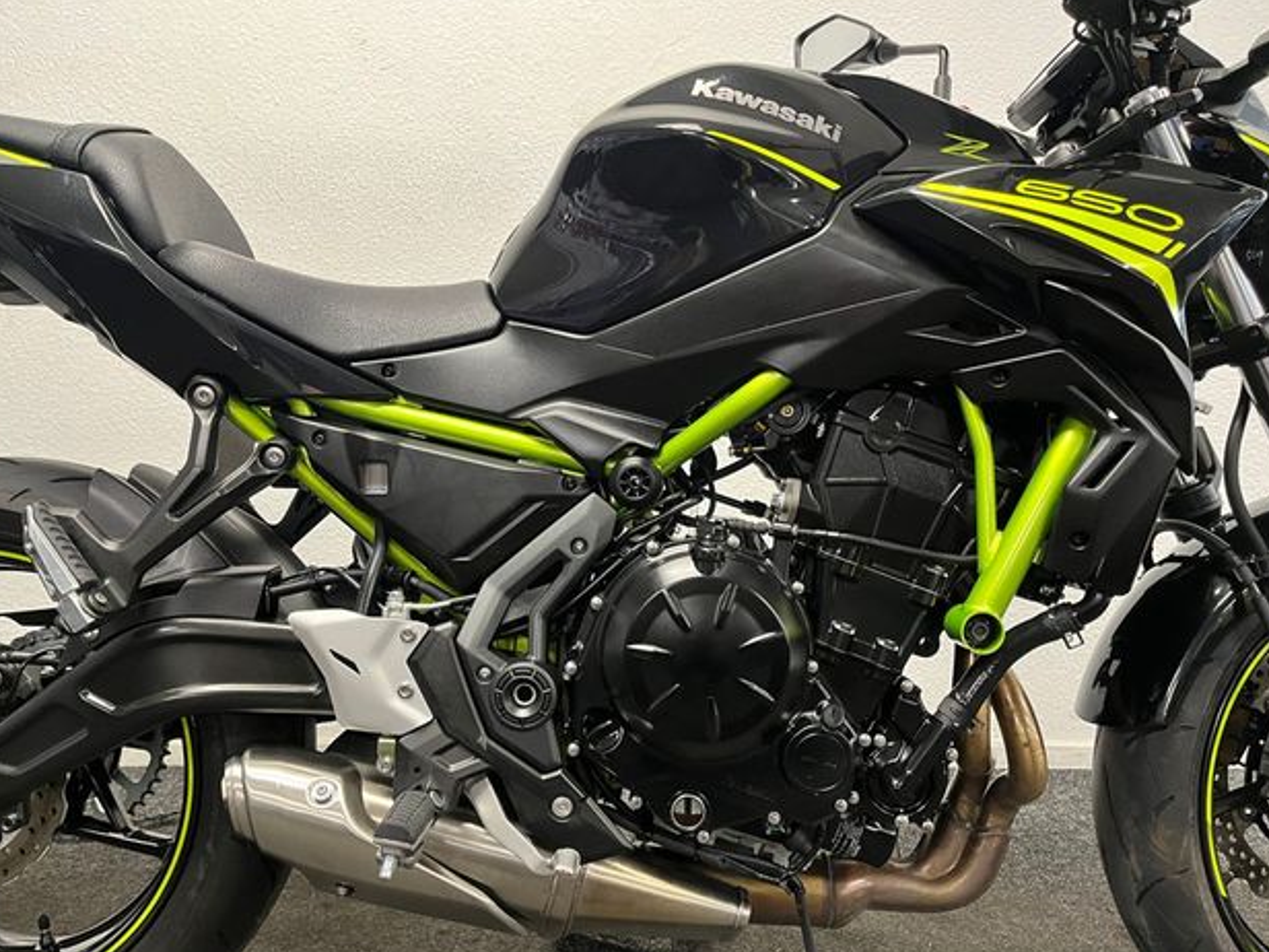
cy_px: 484
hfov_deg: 65.3
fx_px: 990
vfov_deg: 51.4
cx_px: 637
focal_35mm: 27
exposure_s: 1/50
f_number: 1.6
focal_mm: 5.1
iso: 320
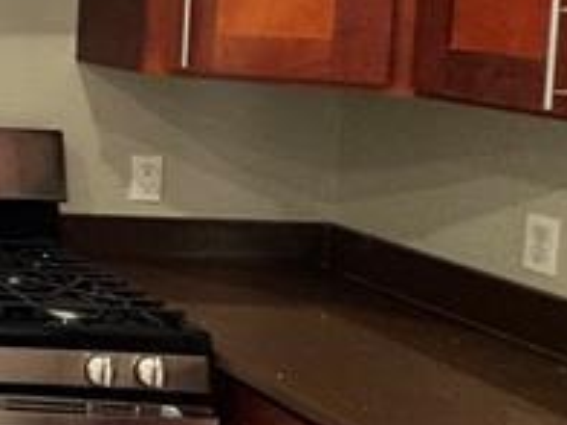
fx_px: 1196
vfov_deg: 19.7
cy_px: 17
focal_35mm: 73
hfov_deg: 17.0
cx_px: -651
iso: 160
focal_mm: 2.22
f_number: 2.2
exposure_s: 1/60
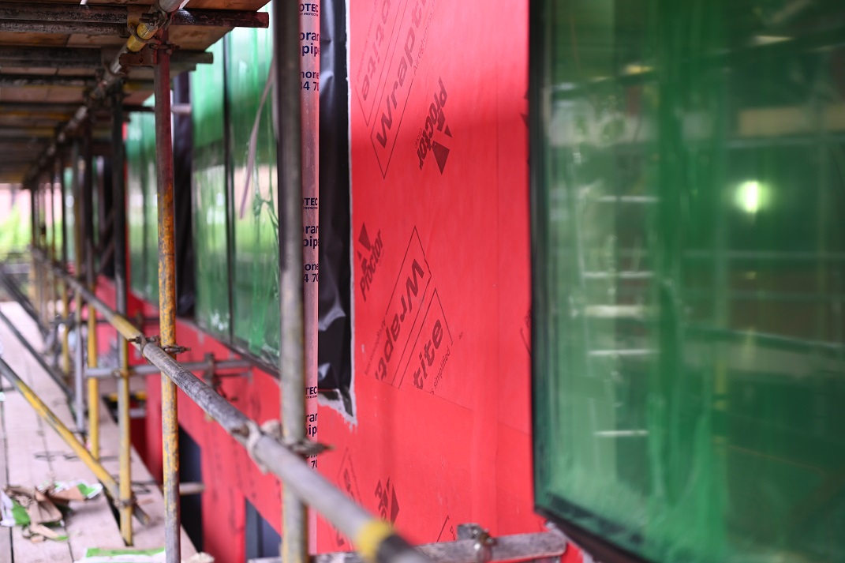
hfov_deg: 39.6
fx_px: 1173
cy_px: 282
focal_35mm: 50
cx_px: 422
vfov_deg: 27.0
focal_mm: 50
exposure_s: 1/250
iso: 250
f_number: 1.2
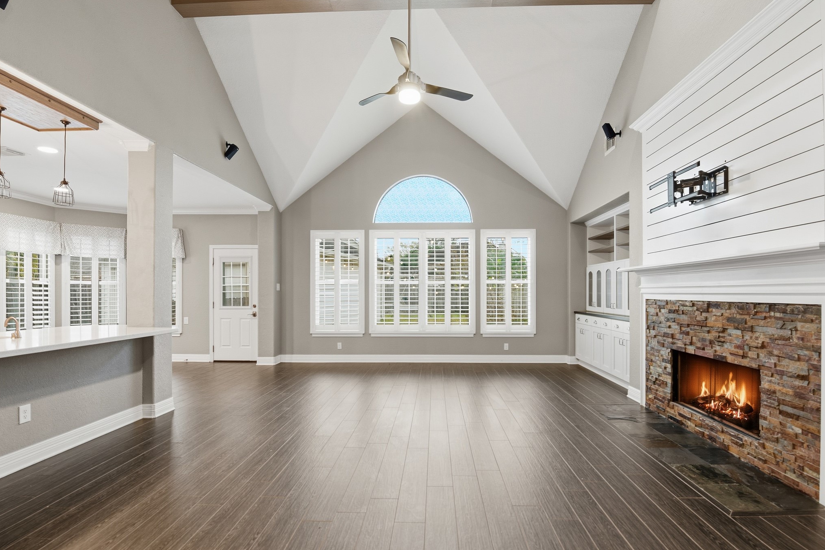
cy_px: 289
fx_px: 367
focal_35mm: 16
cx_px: 421
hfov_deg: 96.7
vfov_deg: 73.7
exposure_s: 1/15
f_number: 8
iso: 160
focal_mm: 15
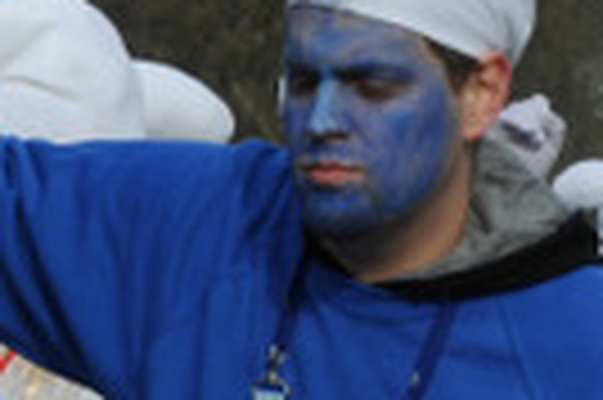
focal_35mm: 391
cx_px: -76
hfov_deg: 5.3
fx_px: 6541
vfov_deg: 3.5
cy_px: 288
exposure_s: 1/250
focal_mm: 70
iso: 200
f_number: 10
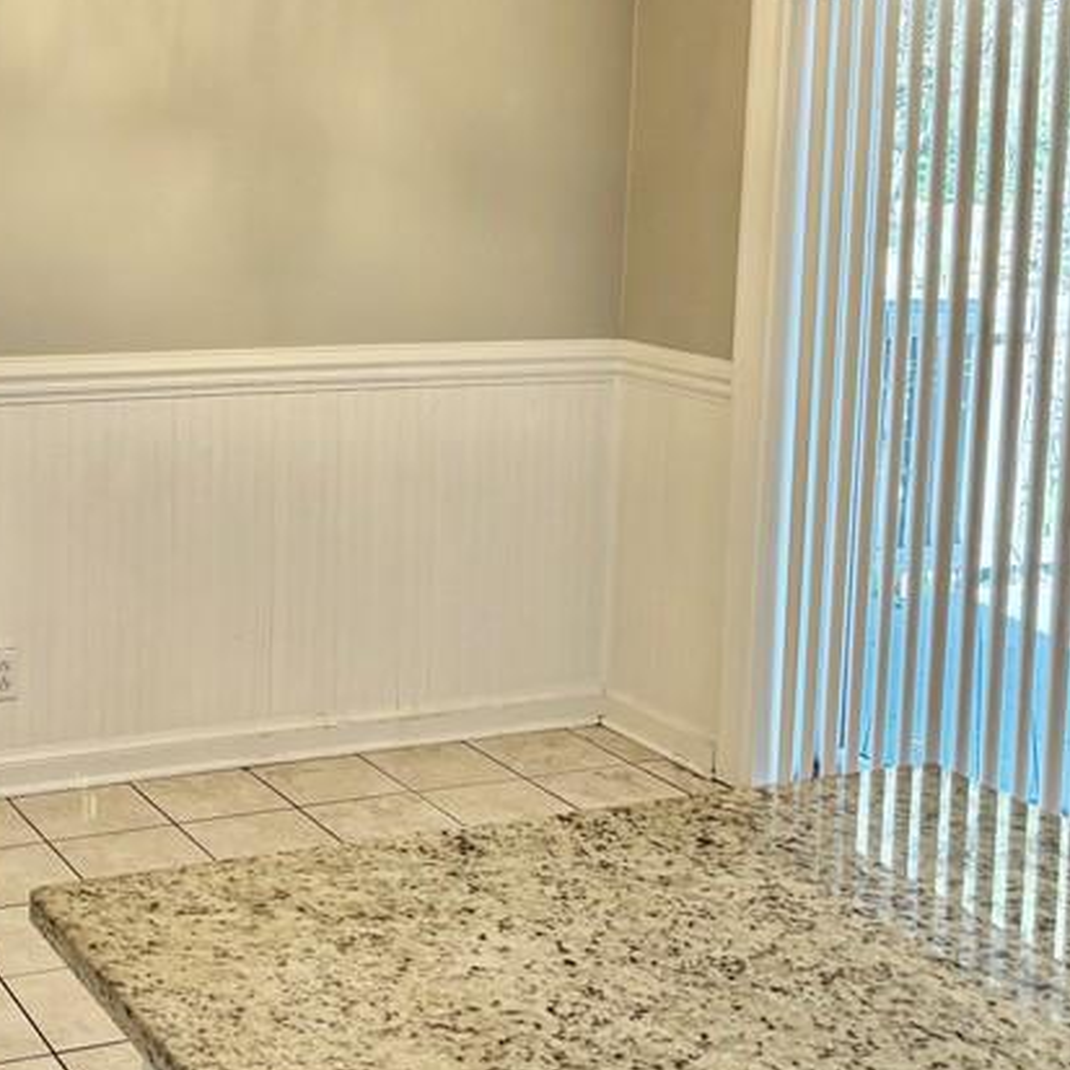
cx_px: 171
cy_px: 275
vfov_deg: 29.6
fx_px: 1993
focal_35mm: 57
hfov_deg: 29.2
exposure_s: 1/120
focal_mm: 5.96
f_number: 1.6
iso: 80
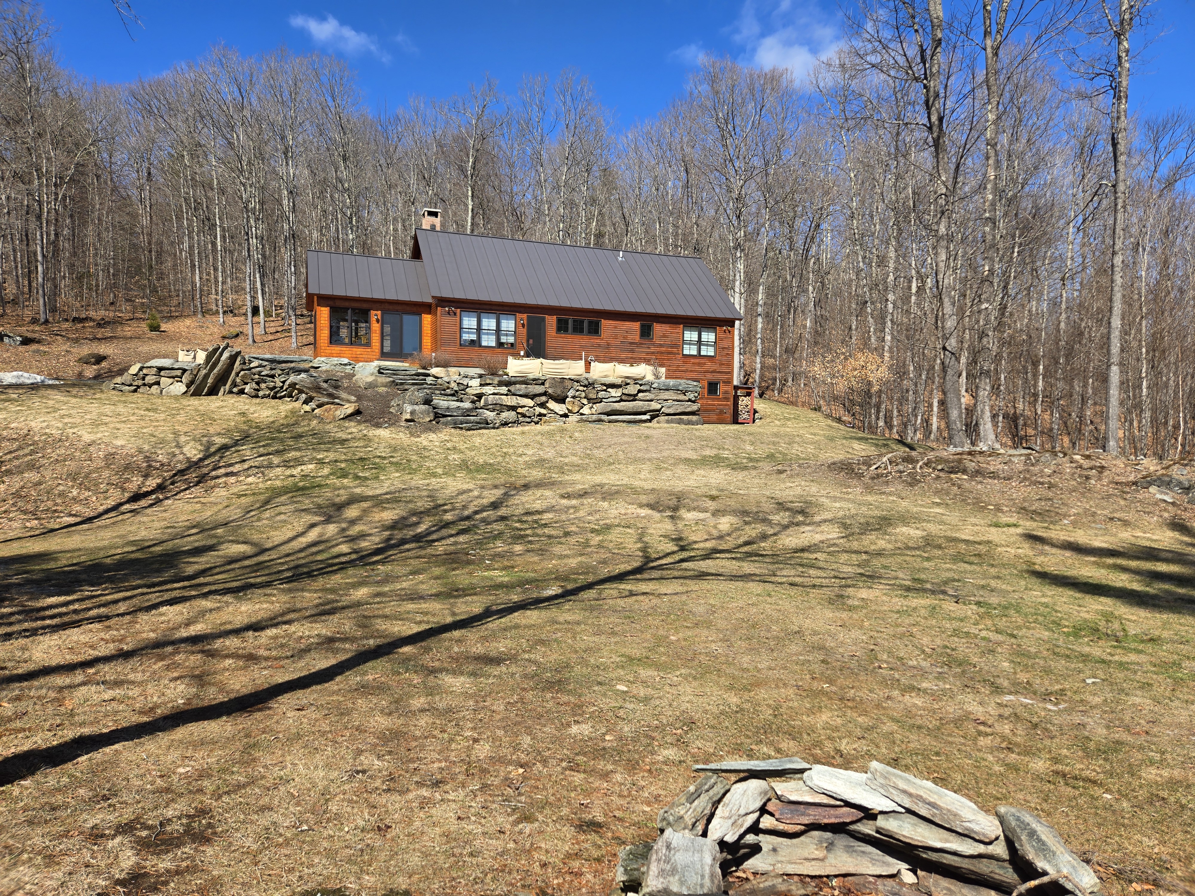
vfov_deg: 58.9
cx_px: 598
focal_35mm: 23
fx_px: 794
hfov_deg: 73.9
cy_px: 448
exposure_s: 1/1538
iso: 25
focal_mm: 5.4
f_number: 1.8
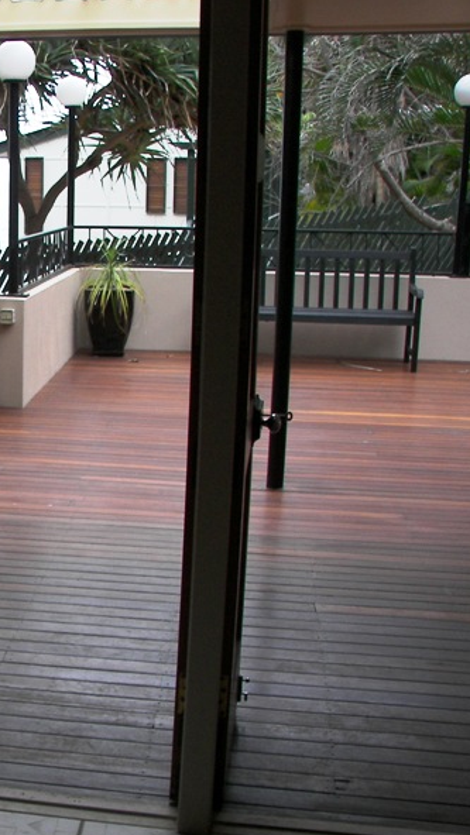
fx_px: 1174
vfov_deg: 39.2
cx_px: -68
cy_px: 420
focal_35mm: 53
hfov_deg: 21.3
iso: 50
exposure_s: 1/250
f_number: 2.8
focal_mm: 6
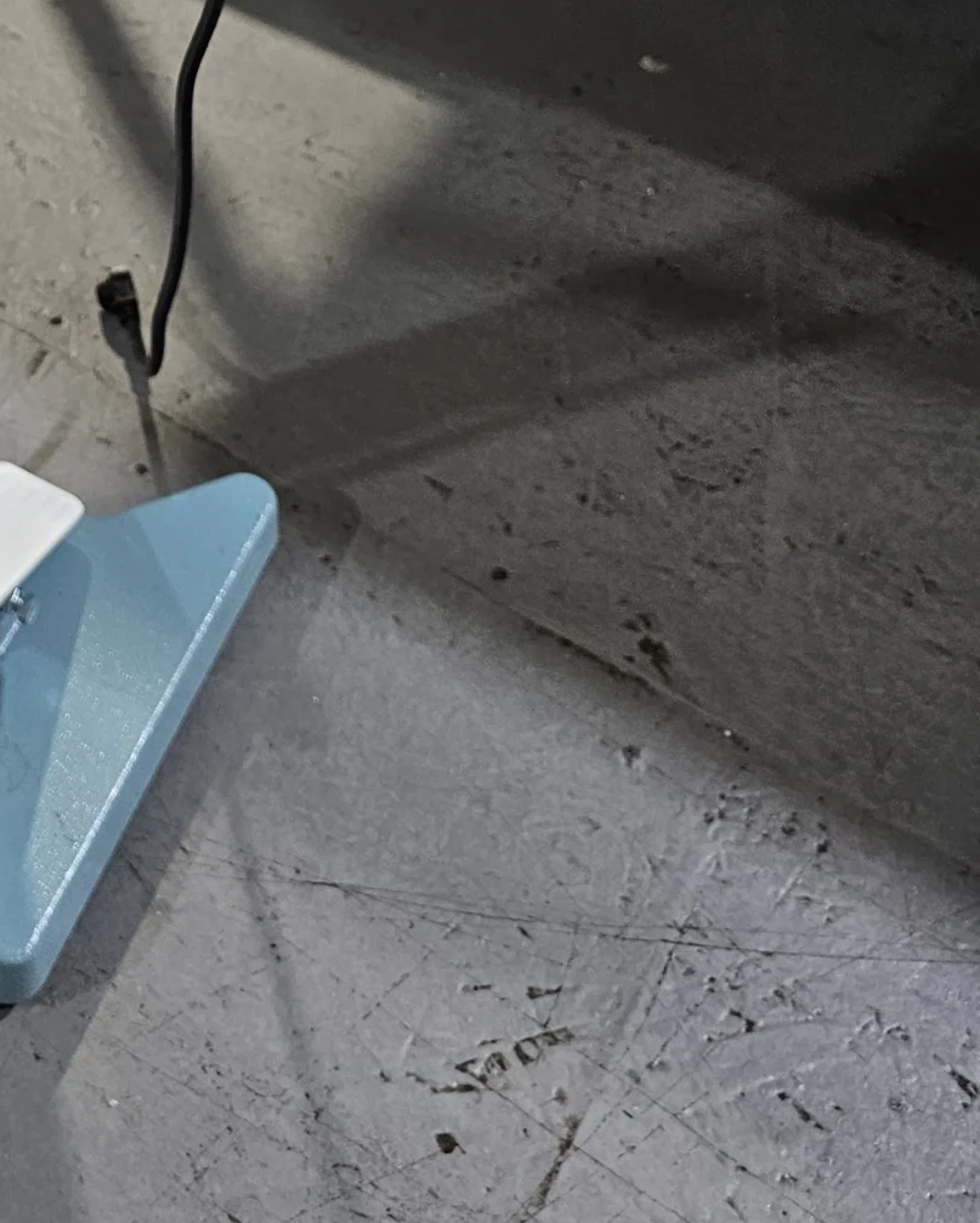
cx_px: -176
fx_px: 2066
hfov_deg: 24.4
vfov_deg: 29.7
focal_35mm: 57
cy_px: -120
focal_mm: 6.3
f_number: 1.7
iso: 250
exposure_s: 1/170
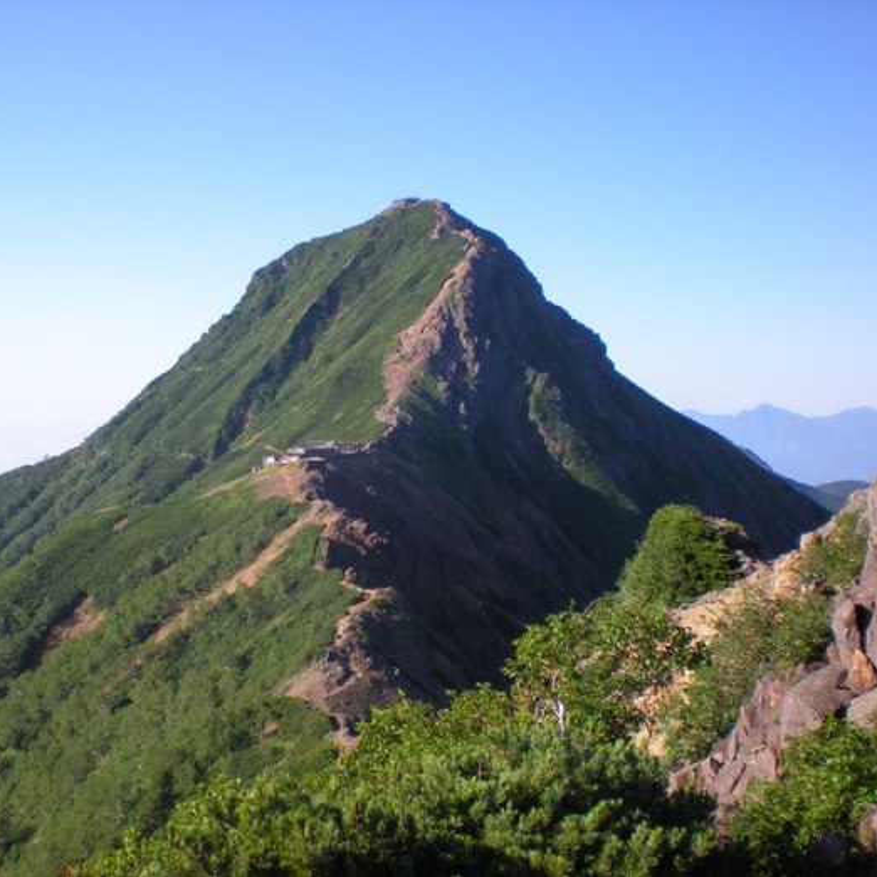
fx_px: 1290
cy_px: 438
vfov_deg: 37.6
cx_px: 312
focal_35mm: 45
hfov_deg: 37.3
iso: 64
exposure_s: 1/279
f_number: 4.6
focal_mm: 6.3
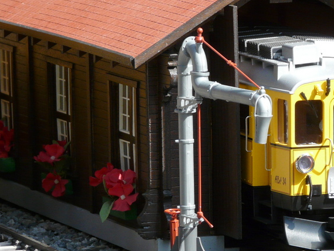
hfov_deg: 5.3
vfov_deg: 4.0
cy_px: 114
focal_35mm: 376
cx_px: 291
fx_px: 3629
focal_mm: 35.2
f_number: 4
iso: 125
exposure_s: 1/320
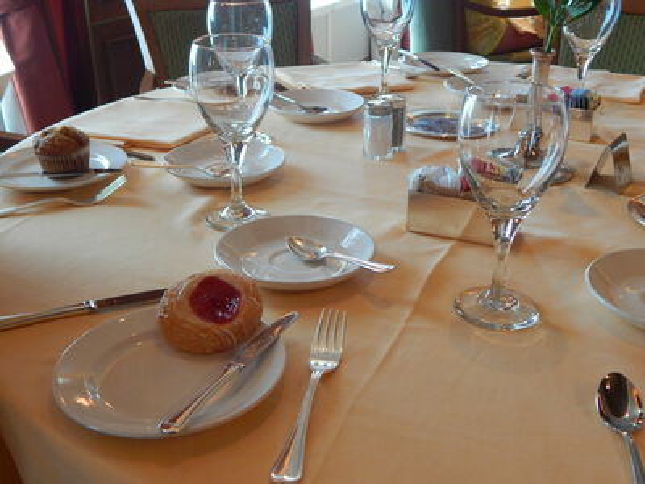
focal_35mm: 43
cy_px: 242
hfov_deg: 43.9
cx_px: 322
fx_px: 801
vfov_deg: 33.6
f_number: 3.6
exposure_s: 1/30
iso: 400
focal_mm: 7.7
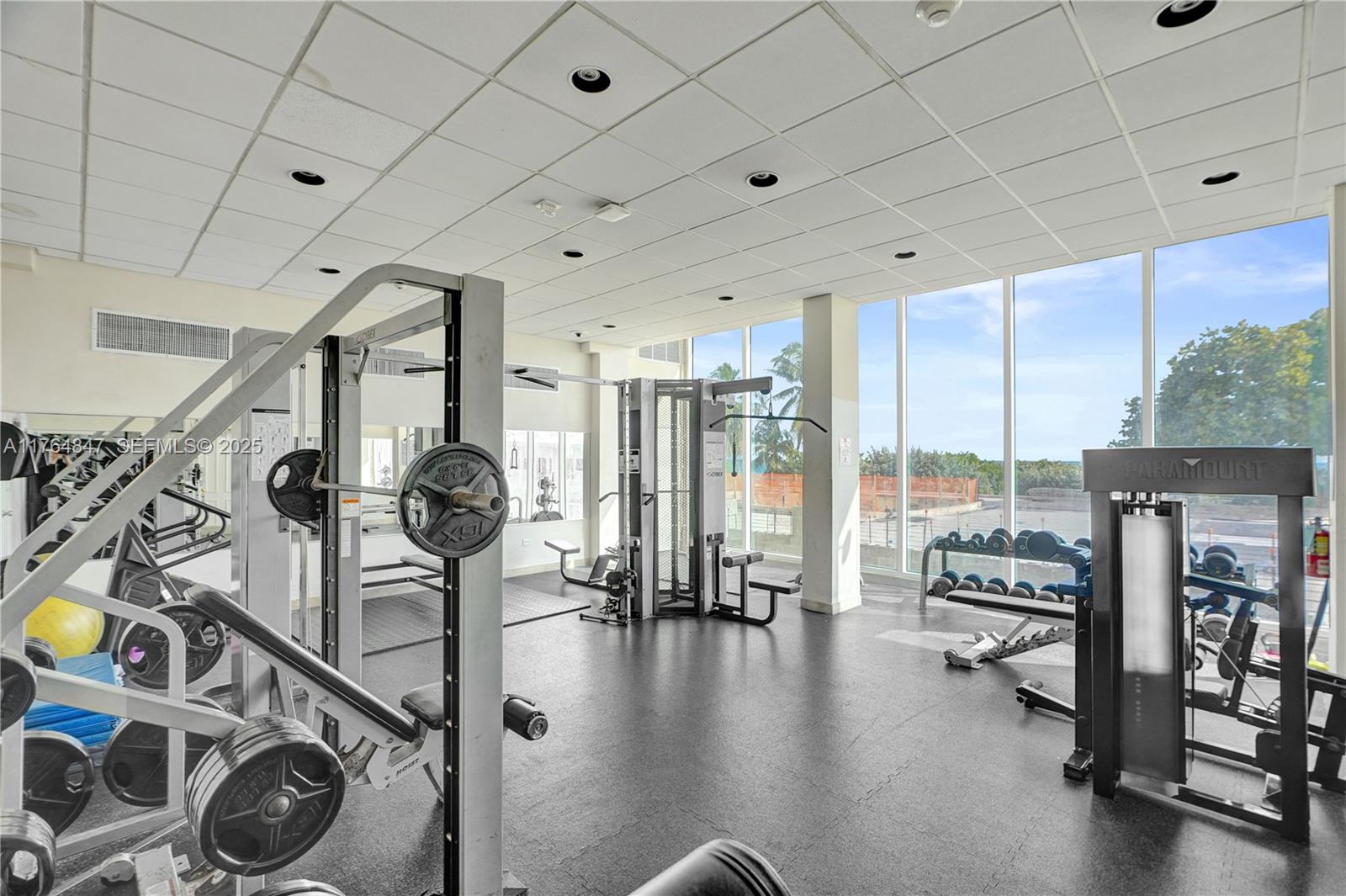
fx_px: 598
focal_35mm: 16
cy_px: 448
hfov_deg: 96.8
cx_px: 673
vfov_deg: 73.7
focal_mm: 16
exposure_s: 1/160
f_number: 4
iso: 500
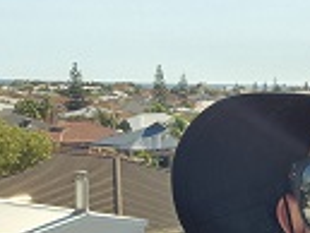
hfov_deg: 20.1
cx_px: 214
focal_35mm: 97
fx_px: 869
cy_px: 304
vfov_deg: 14.6
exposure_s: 1/520
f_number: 2.2
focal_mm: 3.3
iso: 25
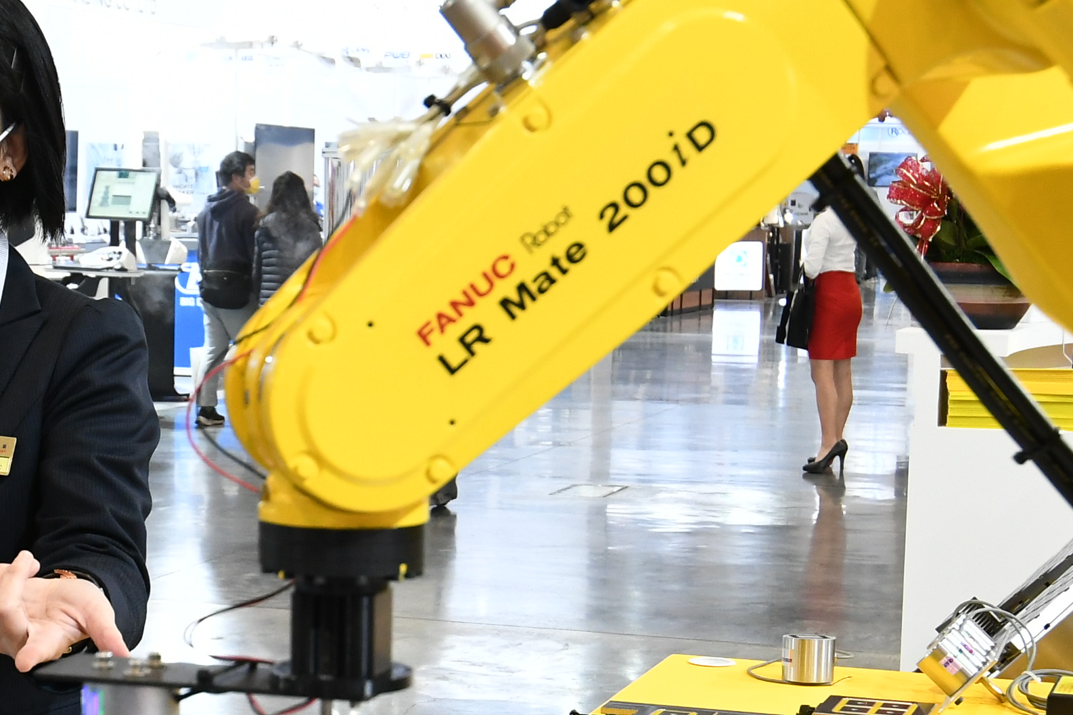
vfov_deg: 17.1
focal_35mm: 79
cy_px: 598
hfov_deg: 25.5
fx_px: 2354
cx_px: 340
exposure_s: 1/90
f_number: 6.7
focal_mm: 20
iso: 1600
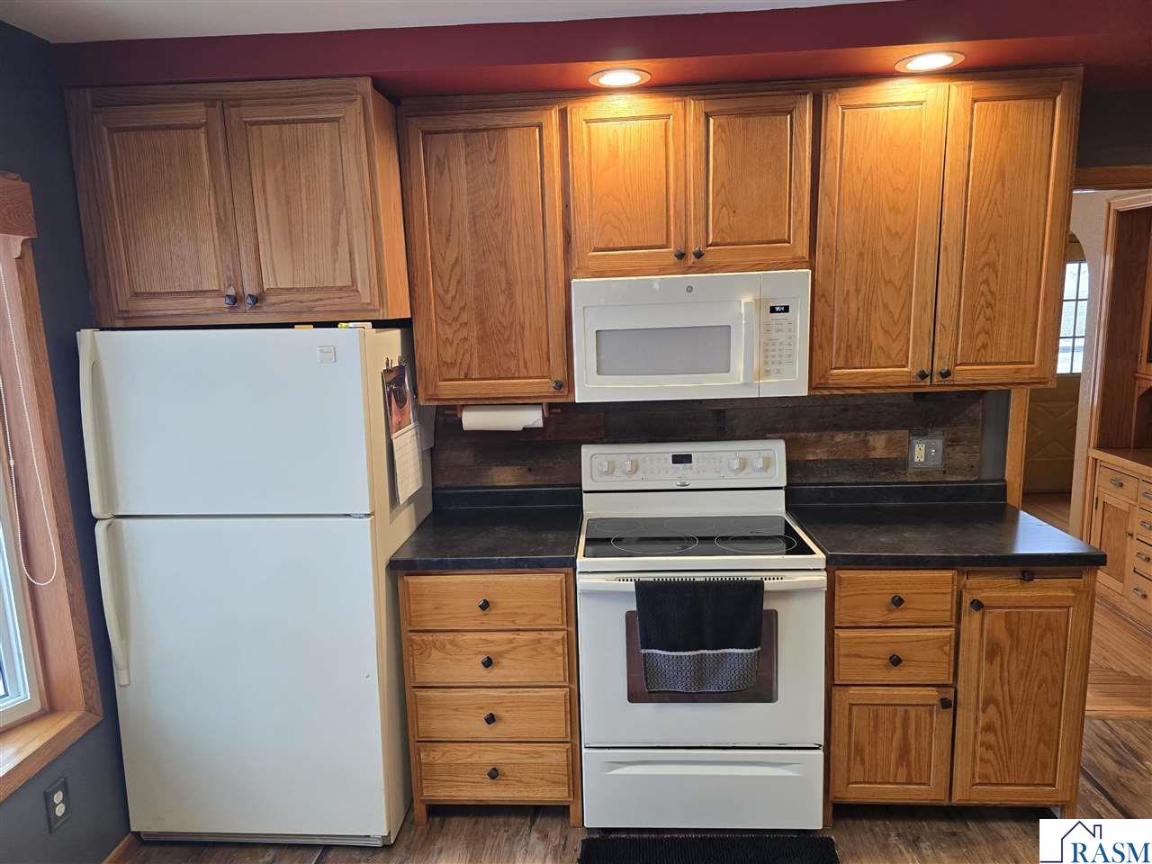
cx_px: 576
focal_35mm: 23
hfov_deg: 73.9
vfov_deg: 58.9
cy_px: 432
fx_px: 765
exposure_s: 1/120
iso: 125
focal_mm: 6.3
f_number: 1.7
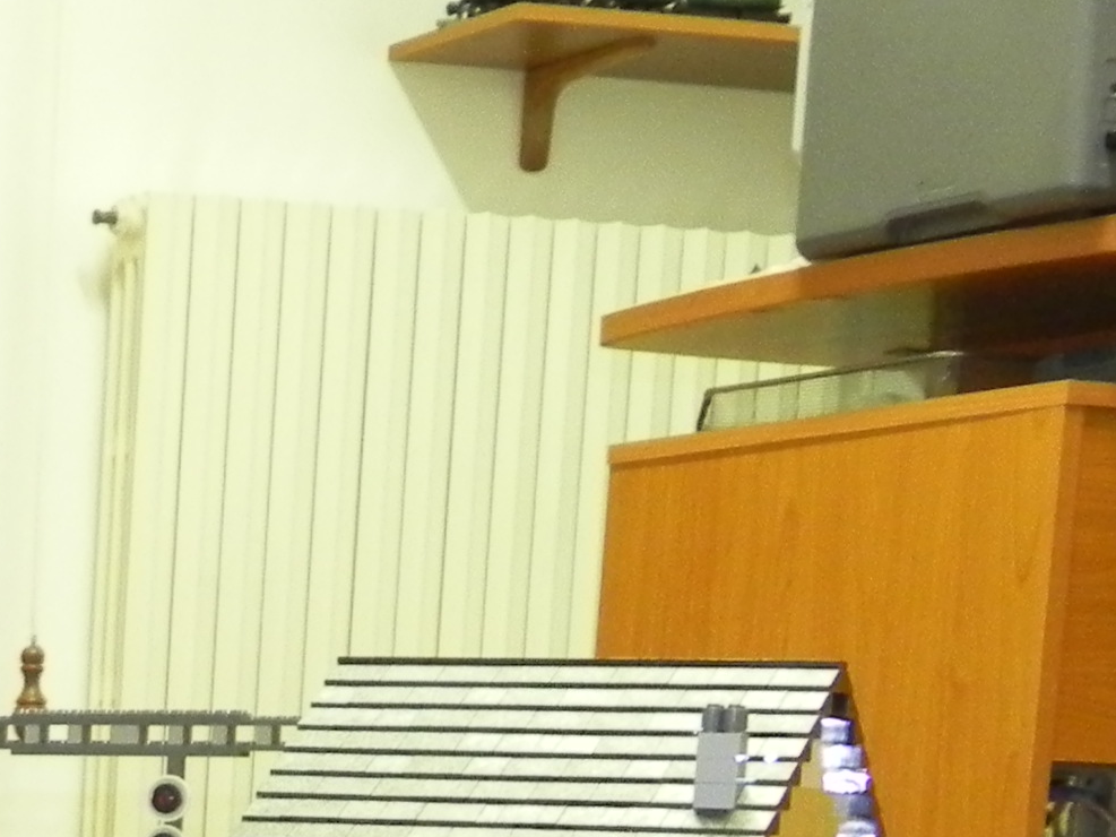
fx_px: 3933
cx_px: -768
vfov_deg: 11.4
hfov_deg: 14.5
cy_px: 1462
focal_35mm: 122
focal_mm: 5.9
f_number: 2.8
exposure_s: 1/7.3
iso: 400
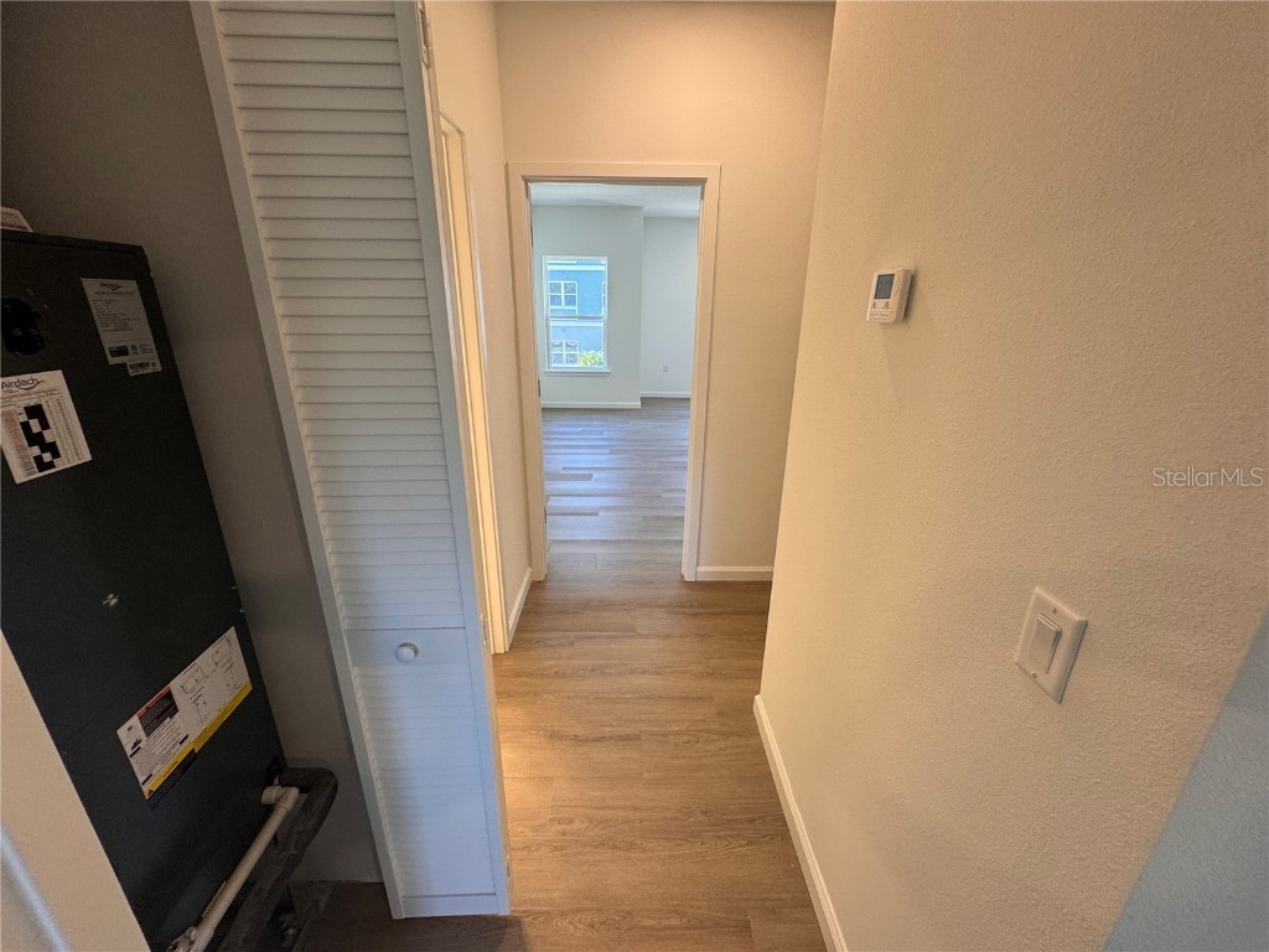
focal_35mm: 14
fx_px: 513
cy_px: 476
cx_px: 634
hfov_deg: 102.1
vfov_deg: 85.7
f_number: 2.2
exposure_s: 1/120
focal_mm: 2.22
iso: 160
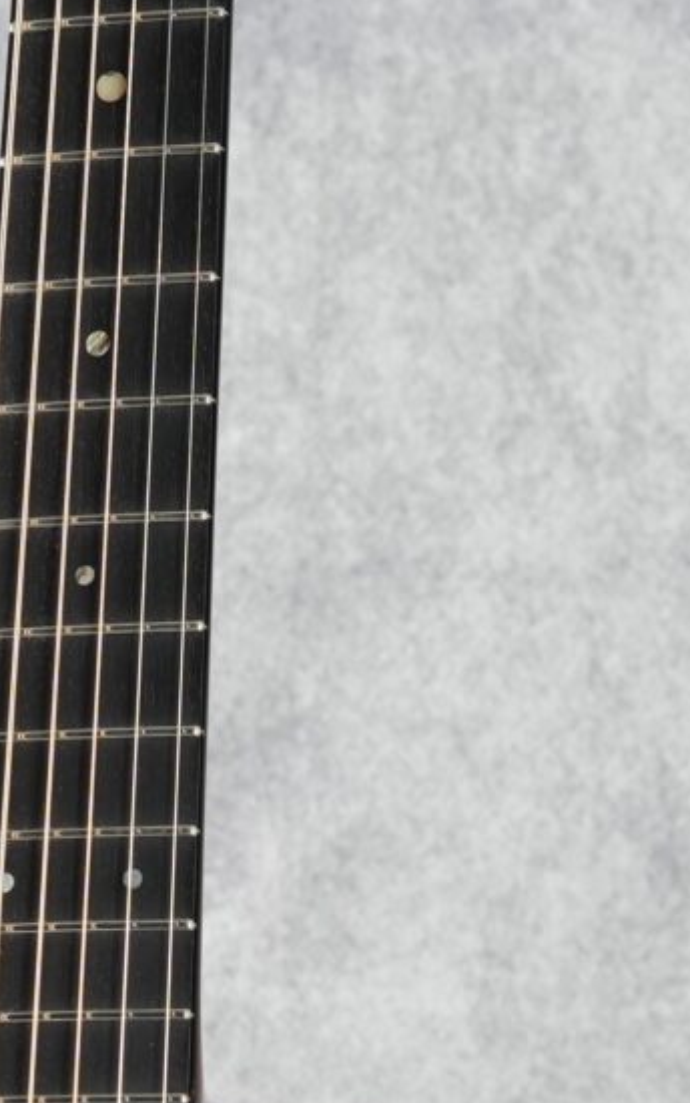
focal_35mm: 237
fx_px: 7127
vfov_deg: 8.8
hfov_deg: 5.5
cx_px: -23
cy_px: 1283
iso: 400
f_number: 6.3
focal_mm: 50
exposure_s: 1/1.6
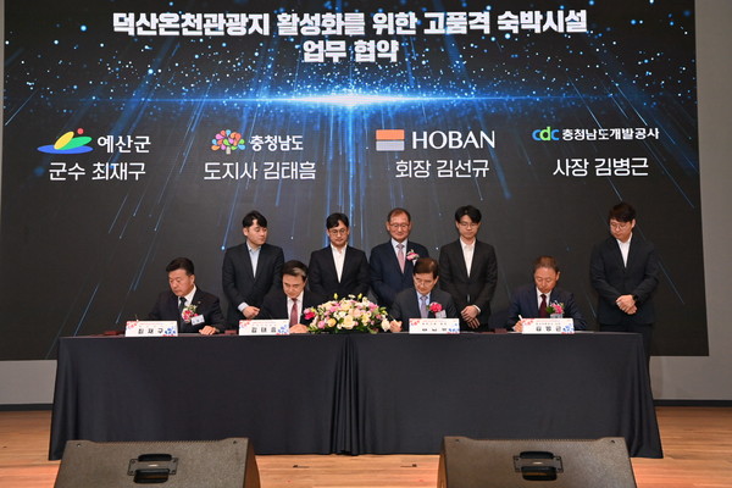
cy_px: 244
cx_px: 366
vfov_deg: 30.5
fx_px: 895
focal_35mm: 44
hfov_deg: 44.5
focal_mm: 44
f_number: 7.1
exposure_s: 1/250
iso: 1000
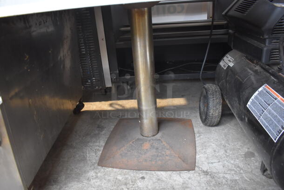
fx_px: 213
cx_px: 142
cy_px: 95
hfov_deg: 67.3
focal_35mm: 27
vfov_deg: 48.0
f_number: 3.5
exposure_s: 1/30
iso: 2000
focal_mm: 18
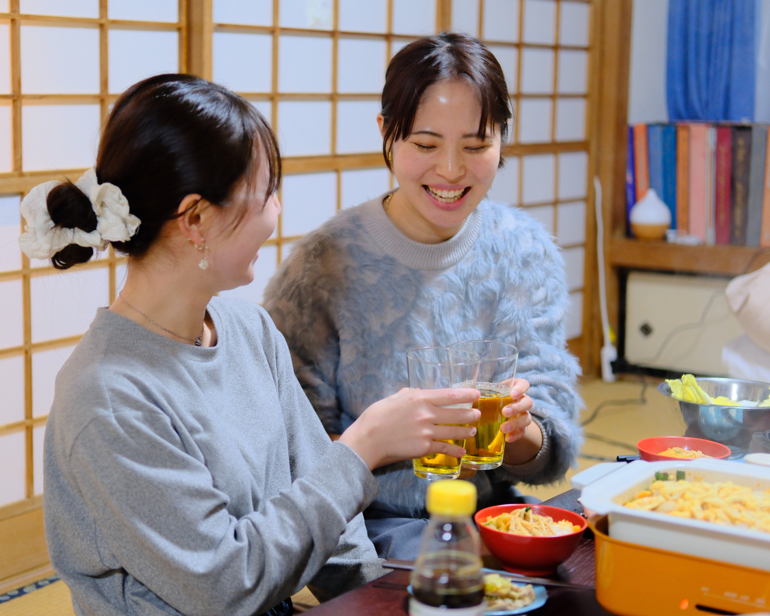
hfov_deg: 31.4
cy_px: 309
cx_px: 333
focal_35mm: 60
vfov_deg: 25.4
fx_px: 1367
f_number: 2
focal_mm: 35
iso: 1250
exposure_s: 1/52
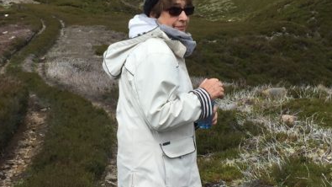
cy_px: 31
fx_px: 722
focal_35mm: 82
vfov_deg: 14.6
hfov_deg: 25.8
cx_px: 125
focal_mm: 4.15
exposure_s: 1/1464
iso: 32
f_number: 2.2
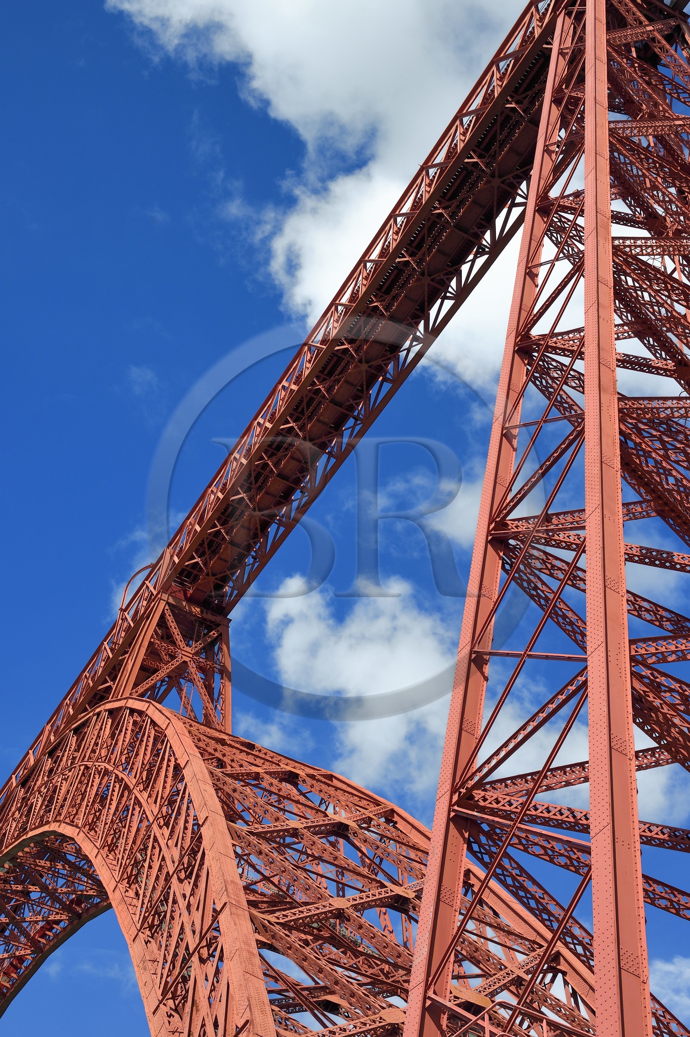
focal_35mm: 50
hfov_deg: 27.0
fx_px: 1439
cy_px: 518
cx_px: 345
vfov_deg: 39.6
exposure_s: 1/250
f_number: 13
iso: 200
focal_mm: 50
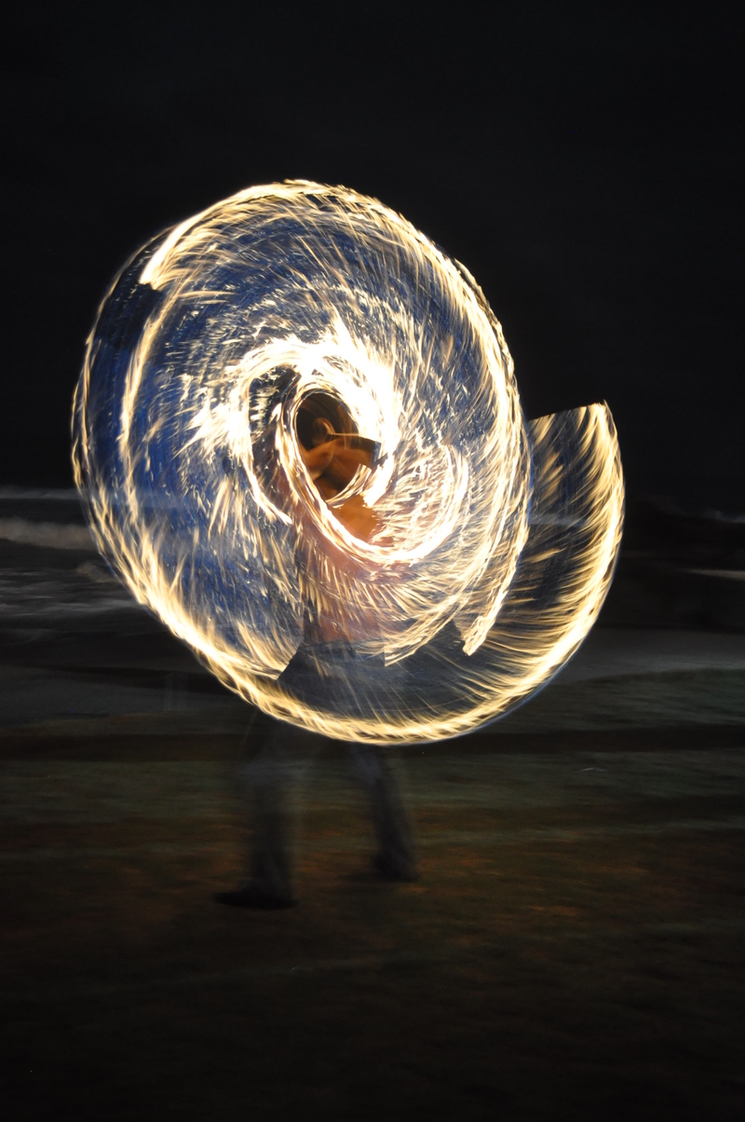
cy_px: 561
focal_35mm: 36
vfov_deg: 53.2
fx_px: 1120
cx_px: 372
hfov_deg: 36.8
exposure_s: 1/1.6
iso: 1250
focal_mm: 24
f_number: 4
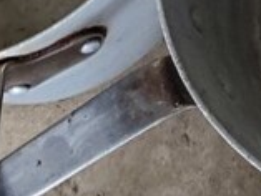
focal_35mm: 101
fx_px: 762
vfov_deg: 13.4
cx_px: 206
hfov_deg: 19.3
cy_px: -138
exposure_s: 1/60
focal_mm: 4.3
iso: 640
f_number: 1.5
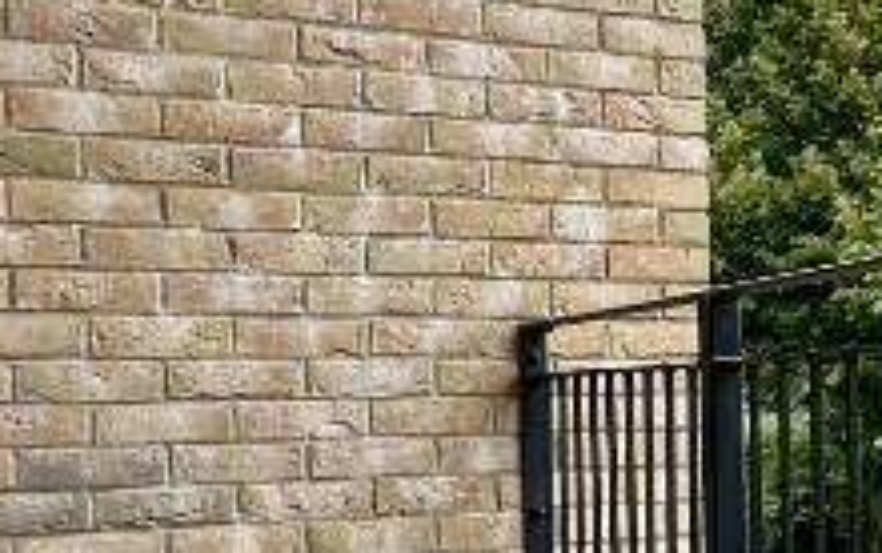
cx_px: 1058
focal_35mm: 69
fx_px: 1660
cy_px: 441
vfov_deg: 18.7
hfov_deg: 26.5
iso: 40
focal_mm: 2.22
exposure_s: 1/351
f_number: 2.2
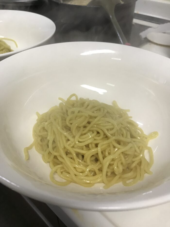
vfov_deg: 63.4
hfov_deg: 49.8
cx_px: 85
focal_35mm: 28
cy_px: 114
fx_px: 183
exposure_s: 1/33
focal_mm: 3.99
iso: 32
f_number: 1.8
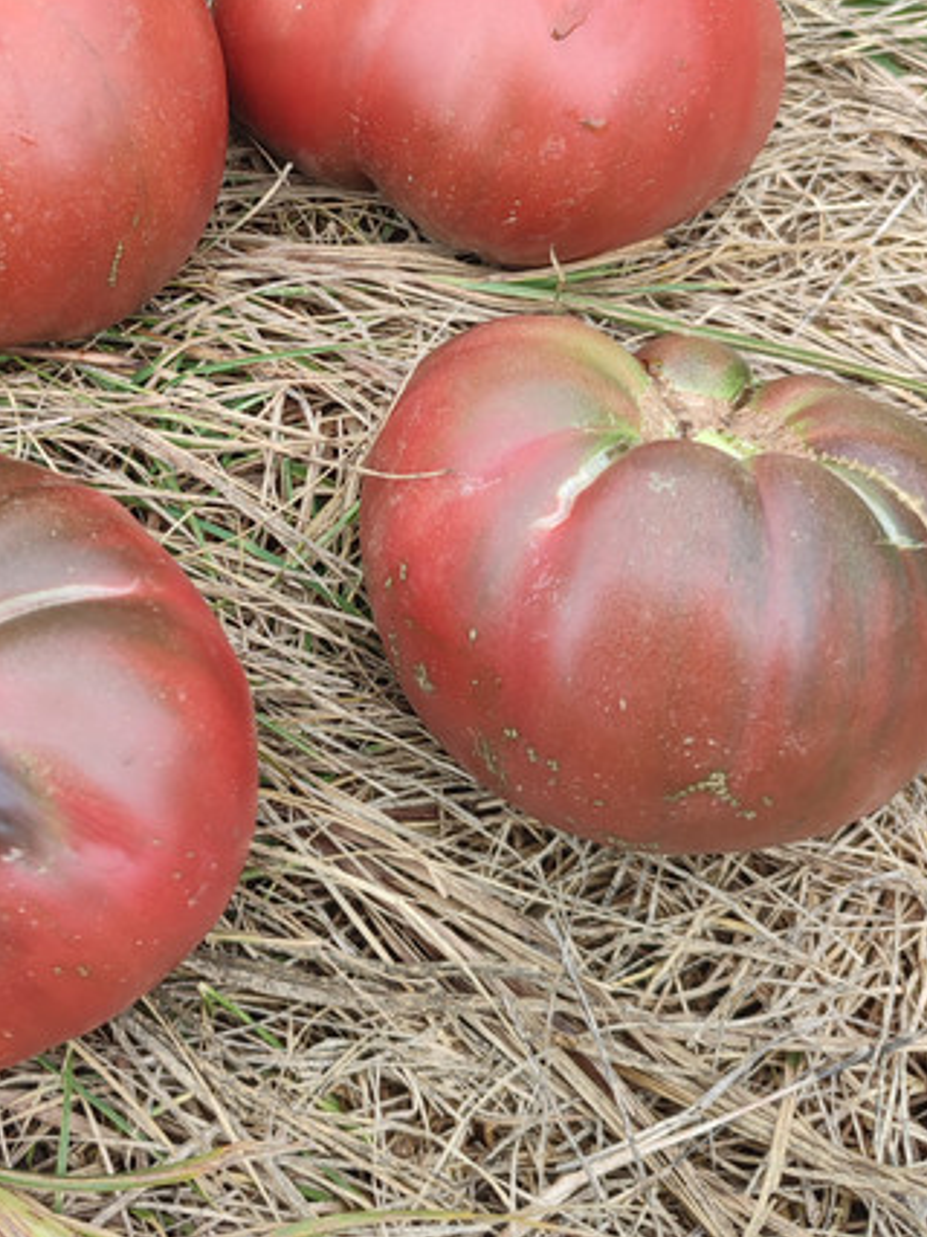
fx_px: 1608
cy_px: 403
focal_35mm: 45
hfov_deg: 31.4
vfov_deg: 41.5
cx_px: 188
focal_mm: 5.89
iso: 50
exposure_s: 1/153
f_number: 1.89
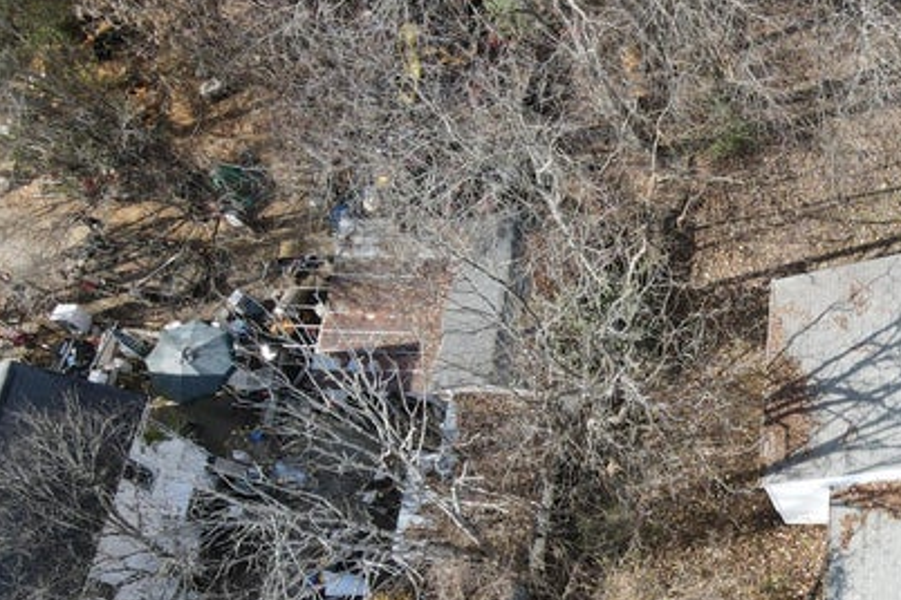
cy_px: 421
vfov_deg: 25.3
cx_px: 951
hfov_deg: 33.5
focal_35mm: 53
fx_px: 1326
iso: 100
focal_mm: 4.5
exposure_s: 1/160
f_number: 2.8
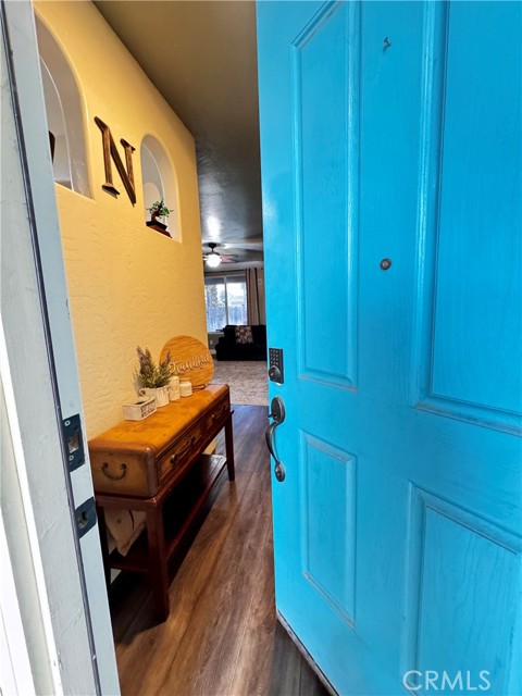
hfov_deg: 85.7
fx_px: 281
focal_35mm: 14
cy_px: 348
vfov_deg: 102.1
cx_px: 261
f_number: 2.2
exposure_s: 1/30
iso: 1250
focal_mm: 2.22
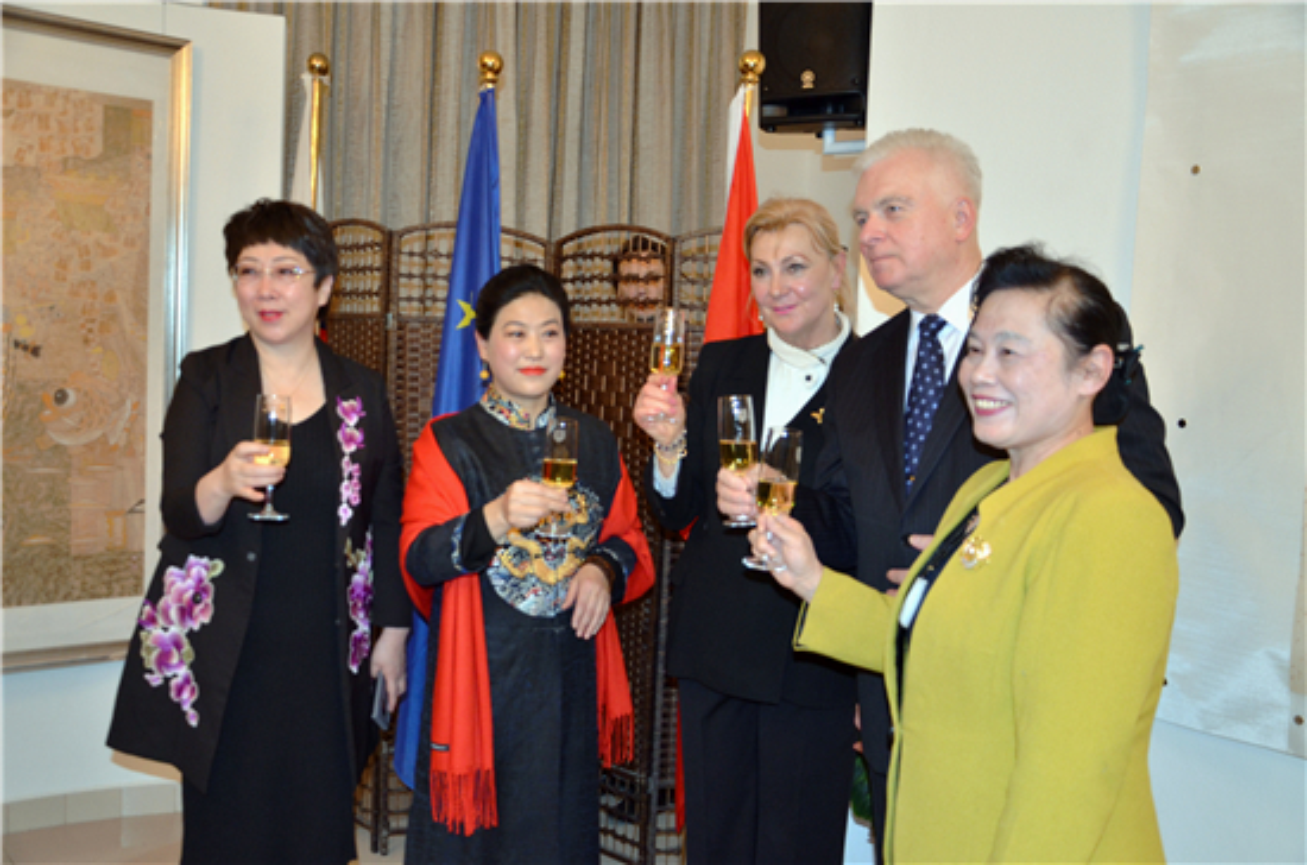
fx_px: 1195
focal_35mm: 33
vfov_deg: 39.8
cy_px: 432
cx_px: 654
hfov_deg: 57.3
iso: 800
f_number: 3.8
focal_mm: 22
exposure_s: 1/60
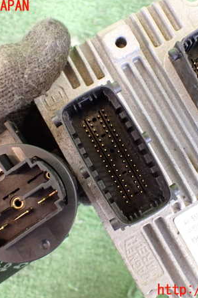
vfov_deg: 46.4
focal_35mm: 42
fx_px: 347
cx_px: 108
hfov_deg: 31.9
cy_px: 148
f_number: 2.3
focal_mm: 5.4
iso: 800
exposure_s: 1/40
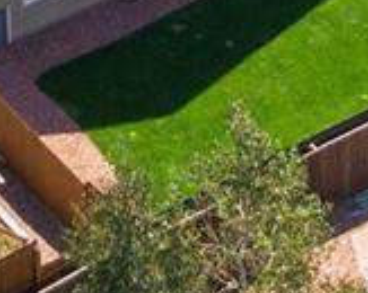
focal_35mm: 147
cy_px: -521
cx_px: 172
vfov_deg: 8.9
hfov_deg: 13.1
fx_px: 1599
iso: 100
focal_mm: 4.39
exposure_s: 1/60
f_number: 2.8
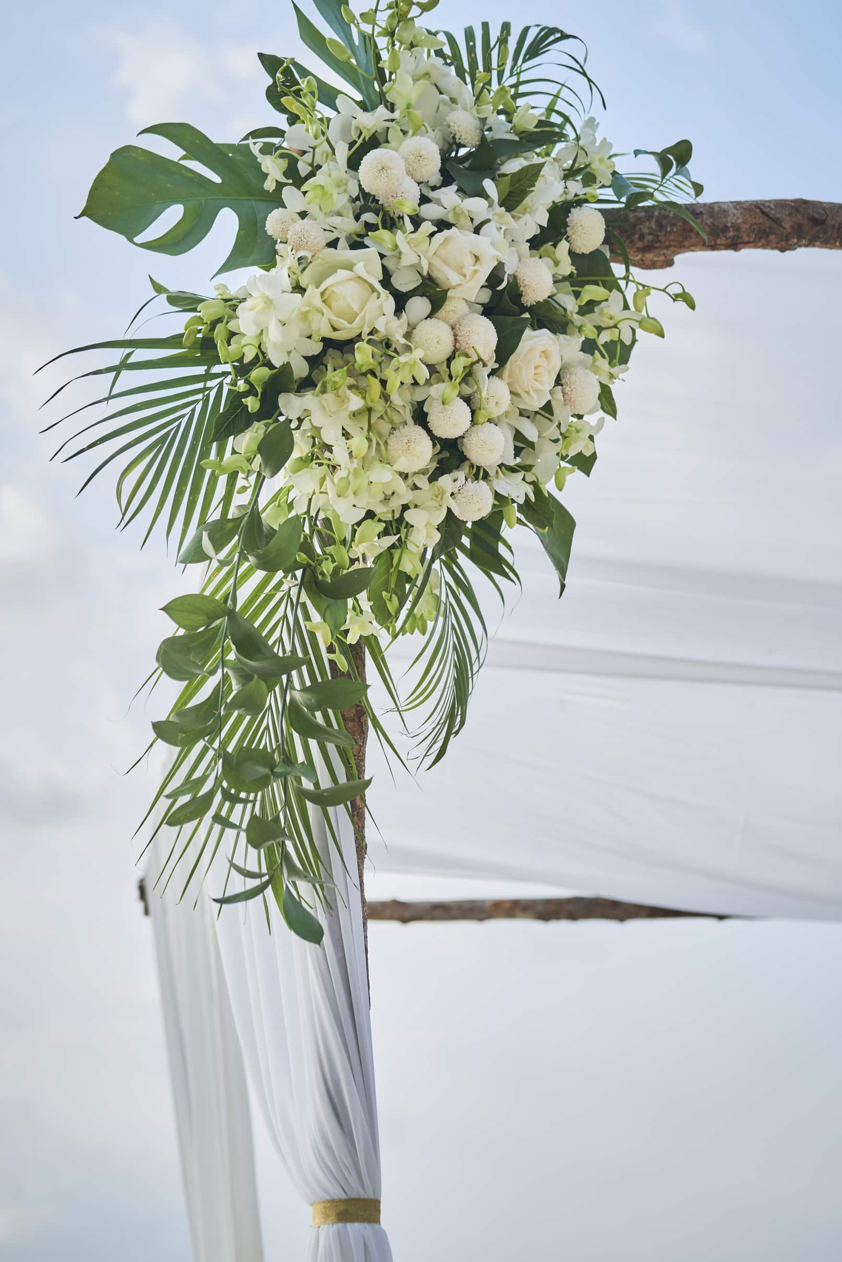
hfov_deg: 24.2
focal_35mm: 56
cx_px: 429
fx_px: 1964
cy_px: 597
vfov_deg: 35.6
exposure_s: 1/4000
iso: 400
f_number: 2.8
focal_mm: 35
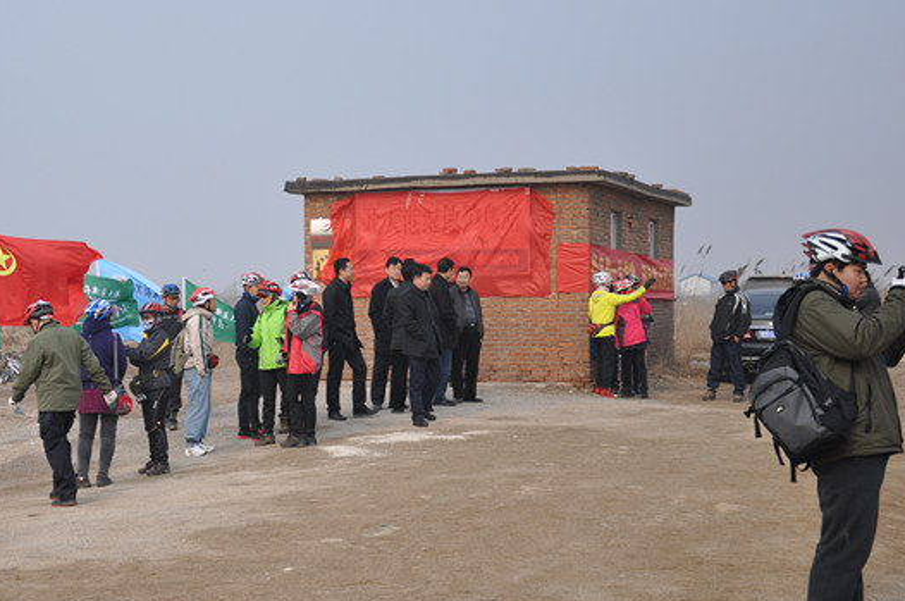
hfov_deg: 27.4
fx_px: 1832
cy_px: 319
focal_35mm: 73
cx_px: 244
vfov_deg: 18.6
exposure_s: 1/1000
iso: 200
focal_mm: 32
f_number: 4.2
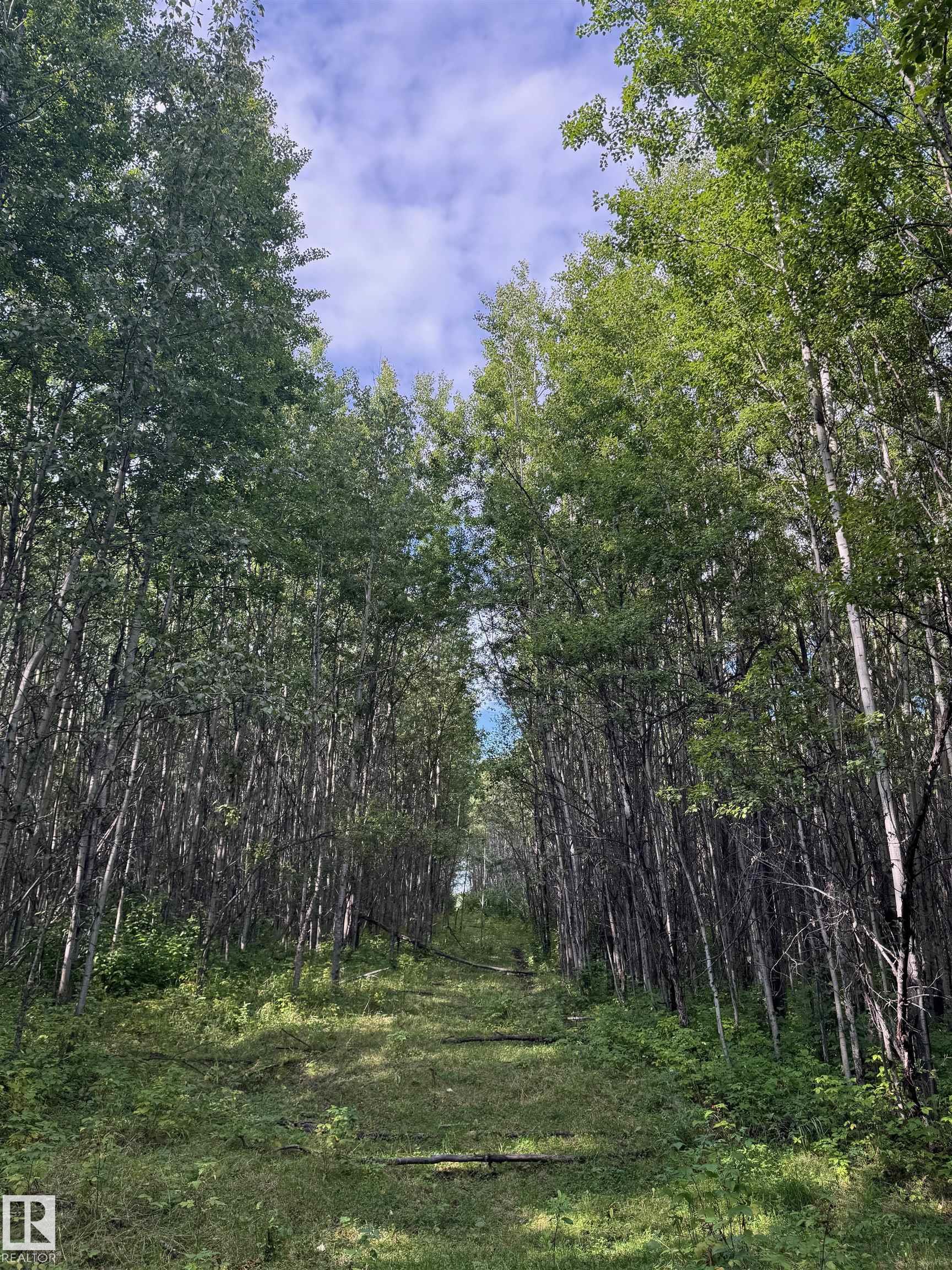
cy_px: 635
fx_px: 880
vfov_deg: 71.6
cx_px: 476
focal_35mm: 24
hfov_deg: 56.8
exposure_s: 1/588
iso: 80
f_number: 1.78
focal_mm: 6.76
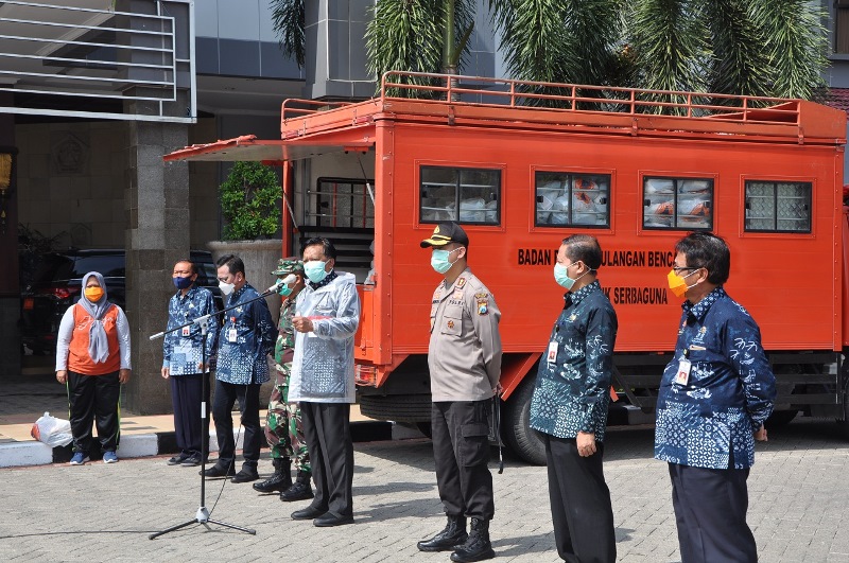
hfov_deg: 31.9
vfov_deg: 21.5
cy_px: 282
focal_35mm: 63
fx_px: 1484
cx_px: 424
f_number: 9
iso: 200
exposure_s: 1/320
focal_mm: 42
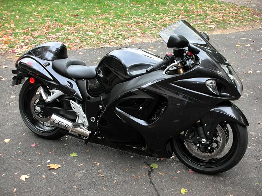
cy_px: 98
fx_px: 348
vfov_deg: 31.5
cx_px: 131
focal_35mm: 46
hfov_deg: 41.2
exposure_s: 1/30
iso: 50
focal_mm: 7.7
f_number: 3.5
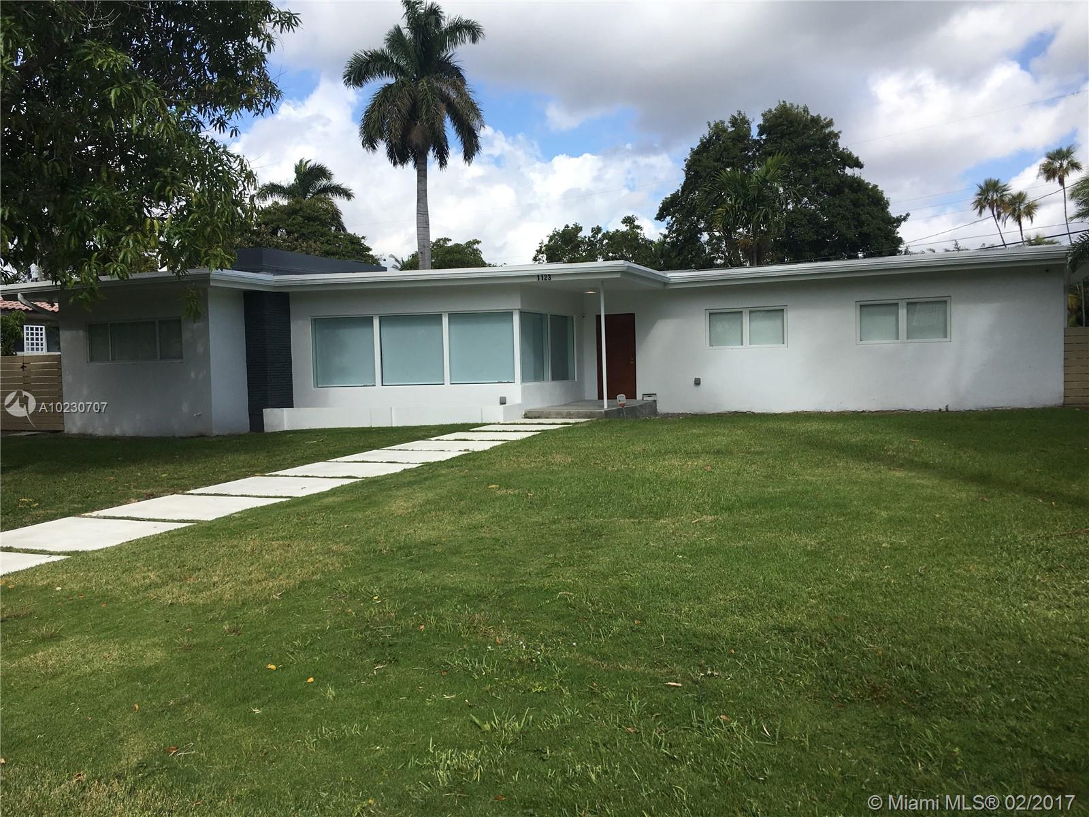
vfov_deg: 48.2
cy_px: 408
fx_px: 912
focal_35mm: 29
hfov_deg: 61.7
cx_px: 544
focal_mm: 4.15
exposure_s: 1/1923
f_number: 2.2
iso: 25
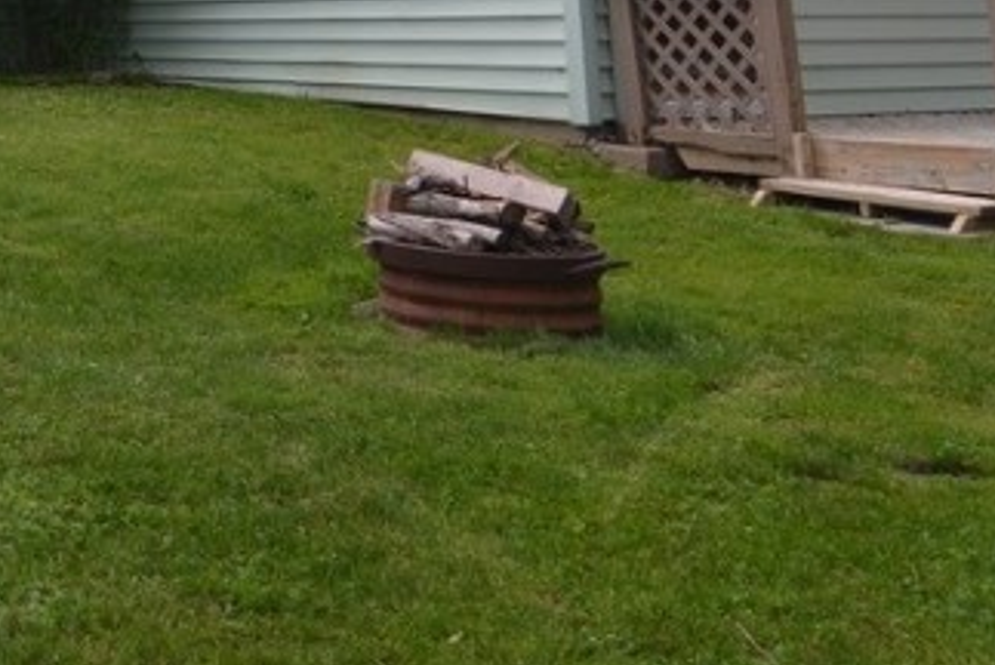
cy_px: -209
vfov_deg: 20.9
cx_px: -277
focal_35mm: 59
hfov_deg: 28.4
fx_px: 1626
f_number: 6.3
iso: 100
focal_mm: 11
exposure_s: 1/160
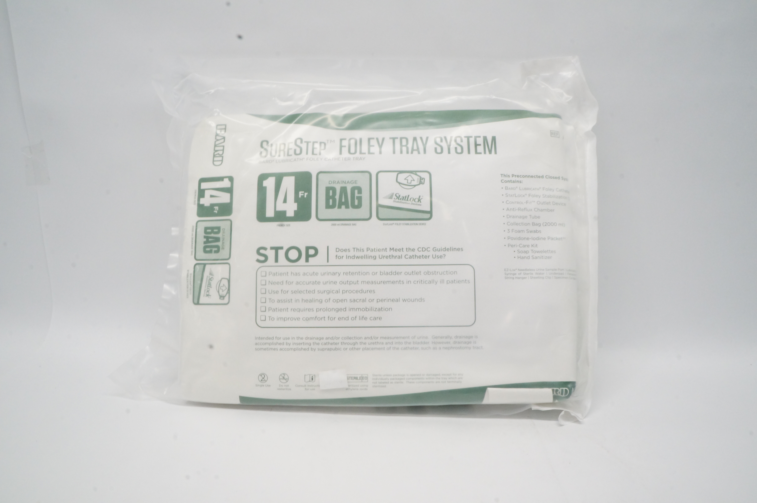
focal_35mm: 27
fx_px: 567
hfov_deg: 67.4
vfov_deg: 47.8
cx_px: 378
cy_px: 252
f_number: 22
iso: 1600
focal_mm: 18
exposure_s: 1/15
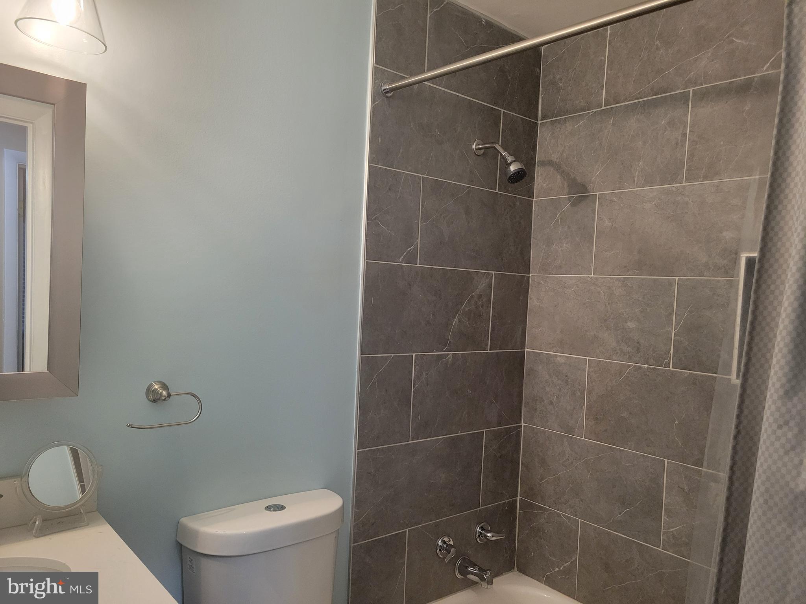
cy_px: 302
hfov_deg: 67.3
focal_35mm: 26
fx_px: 605
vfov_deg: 53.1
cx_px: 403
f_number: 1.8
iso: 320
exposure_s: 1/120
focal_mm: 5.4
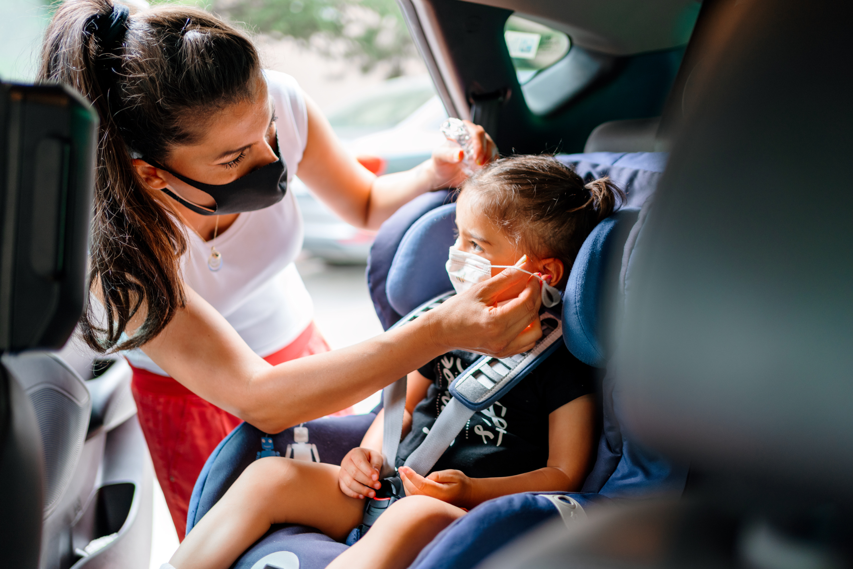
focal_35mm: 35
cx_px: 426
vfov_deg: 37.9
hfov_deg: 54.4
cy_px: 284
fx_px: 829
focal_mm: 35
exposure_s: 1/60
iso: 100
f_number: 1.8
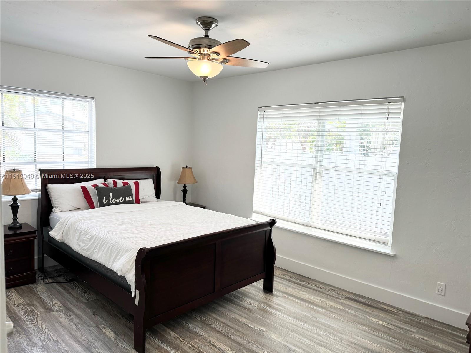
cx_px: 236
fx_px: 327
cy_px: 176
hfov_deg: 71.6
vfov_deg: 56.8
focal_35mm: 24
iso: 125
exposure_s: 1/120
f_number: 1.78
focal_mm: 6.86
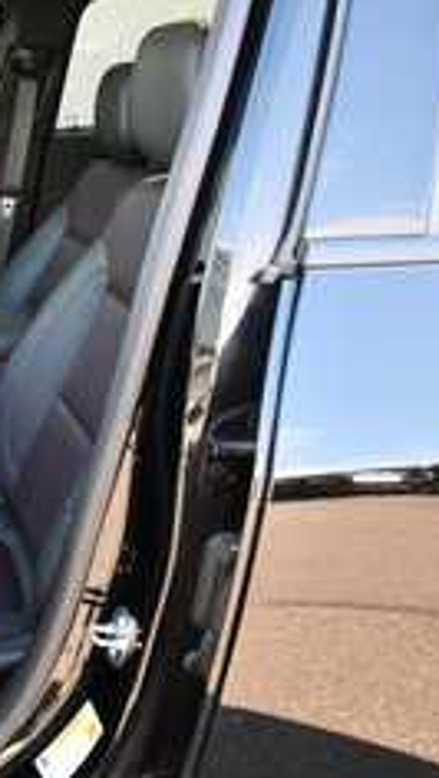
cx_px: -175
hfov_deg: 25.1
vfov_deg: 51.5
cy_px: 437
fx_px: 806
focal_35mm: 39
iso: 1000
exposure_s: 1/125
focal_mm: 15
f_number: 5.3
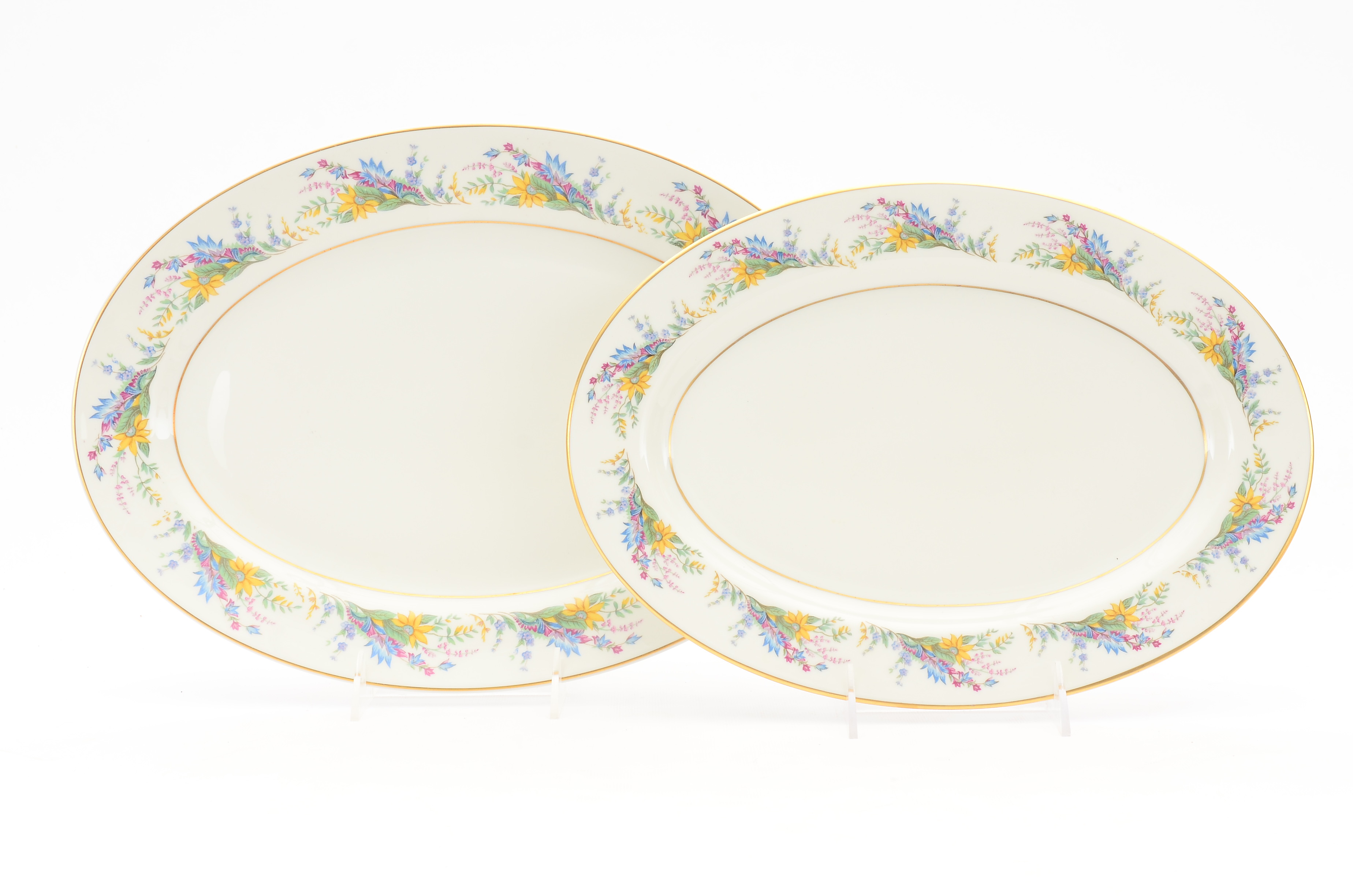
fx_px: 1969
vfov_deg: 25.6
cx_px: 676
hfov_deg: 37.9
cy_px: 448
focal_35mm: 52
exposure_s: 1/80
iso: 250
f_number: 11
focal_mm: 35
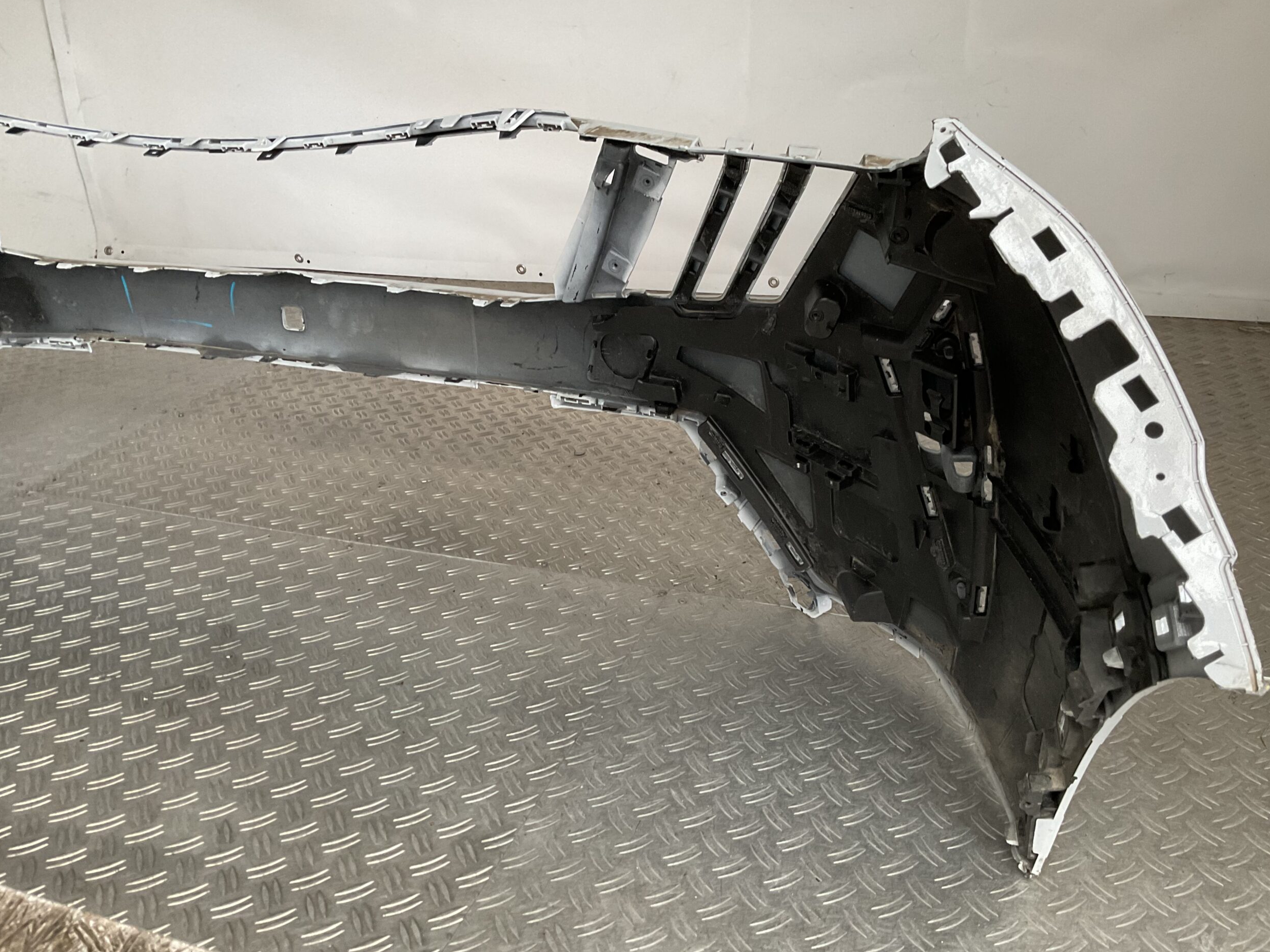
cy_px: 468
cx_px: 647
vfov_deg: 46.8
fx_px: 1101
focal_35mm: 30
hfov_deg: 60.0
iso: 100
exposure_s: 1/50
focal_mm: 3
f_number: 1.8
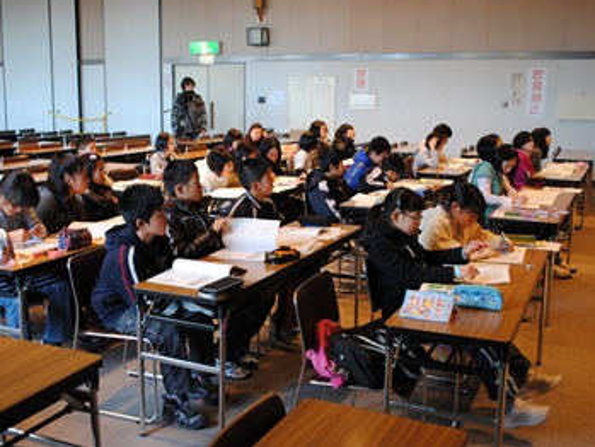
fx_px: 739
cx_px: 259
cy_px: 220
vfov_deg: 33.6
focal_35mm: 43
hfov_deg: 43.7
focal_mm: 26
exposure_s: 1/15
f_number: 4.2
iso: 400
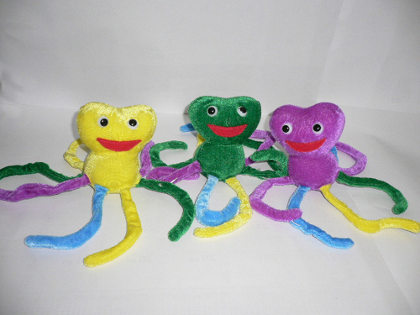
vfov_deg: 40.7
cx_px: 210
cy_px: 158
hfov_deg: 52.6
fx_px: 425
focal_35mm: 35
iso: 100
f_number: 2.8
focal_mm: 5.8
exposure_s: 1/60
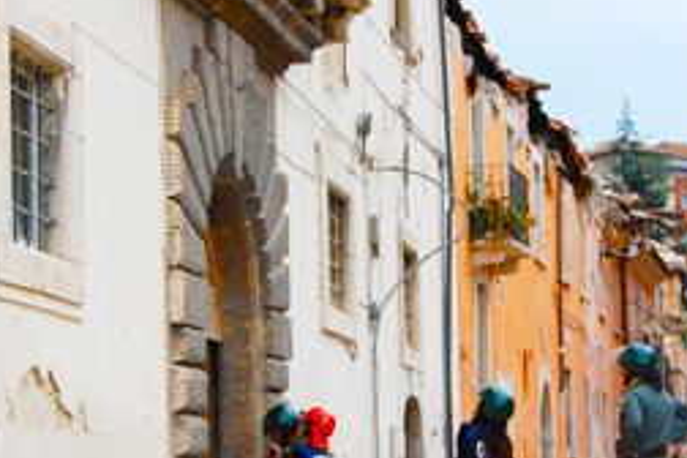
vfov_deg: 11.4
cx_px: 365
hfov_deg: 17.1
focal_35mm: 120
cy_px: 391
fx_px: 2290
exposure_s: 1/250
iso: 200
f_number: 6.3
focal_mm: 40
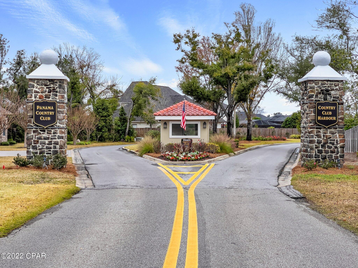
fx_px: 662
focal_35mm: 64
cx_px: 179
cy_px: 134
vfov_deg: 22.9
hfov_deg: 30.3
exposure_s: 1/600
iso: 20
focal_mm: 7.5
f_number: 2.2
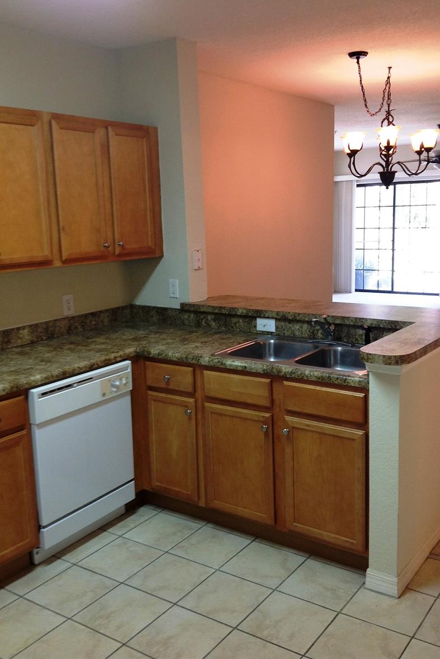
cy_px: 324
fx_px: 678
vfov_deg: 51.9
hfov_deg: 35.9
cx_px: 233
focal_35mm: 37
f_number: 2.4
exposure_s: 1/20
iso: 80
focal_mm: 4.28
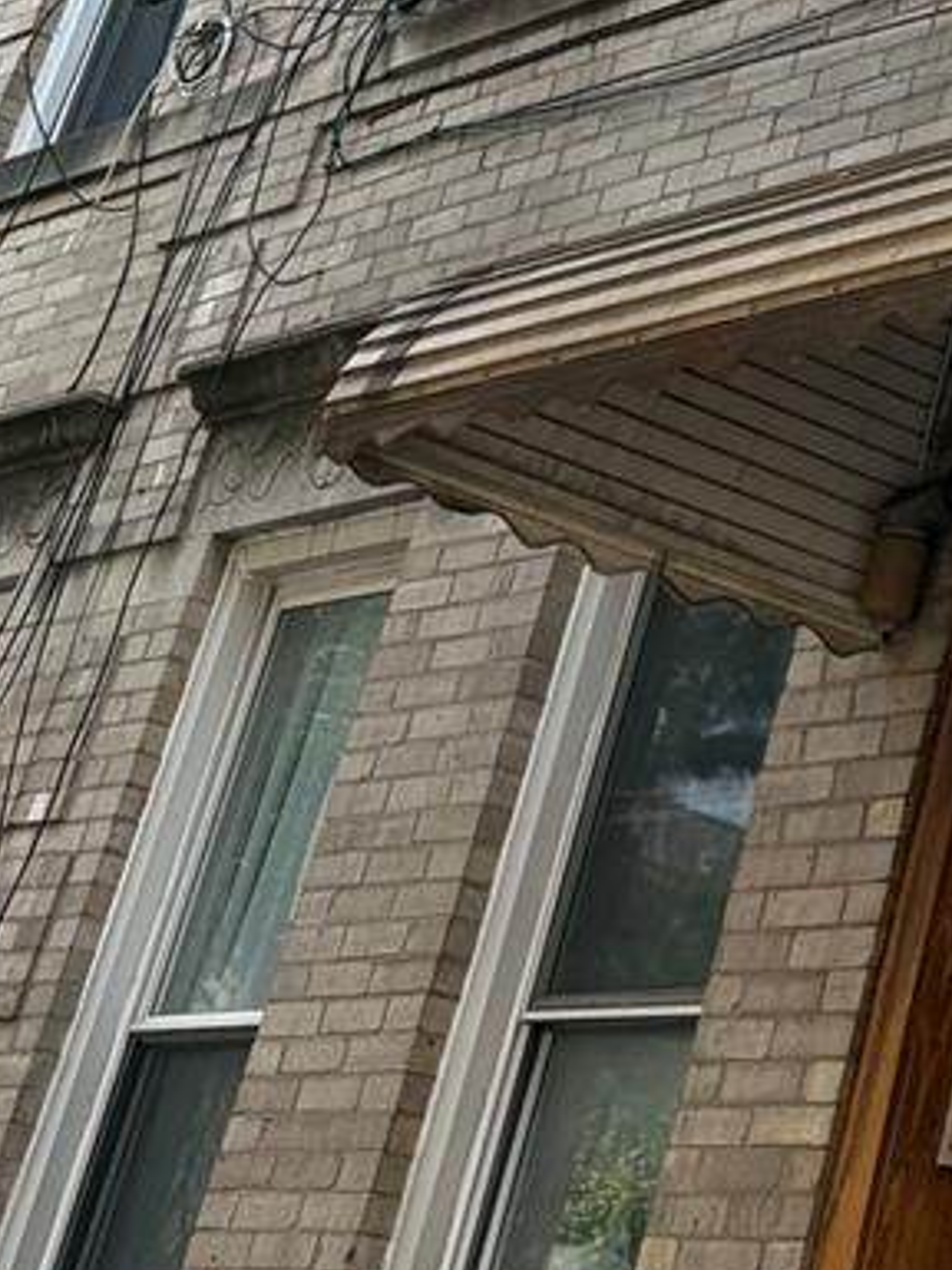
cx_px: 1706
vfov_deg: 19.1
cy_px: -324
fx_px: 3520
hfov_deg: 13.8
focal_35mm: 96
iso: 80
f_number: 1.78
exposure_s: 1/788
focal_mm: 6.76
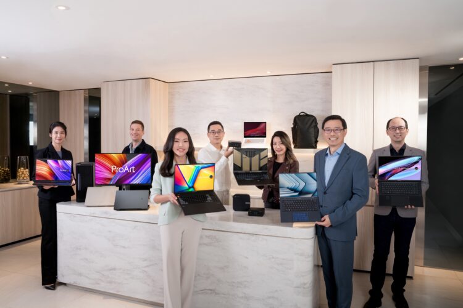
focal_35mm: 27
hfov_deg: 67.4
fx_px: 347
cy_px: 154
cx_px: 232
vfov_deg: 47.9
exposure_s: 1/13
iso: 800
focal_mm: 27
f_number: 13
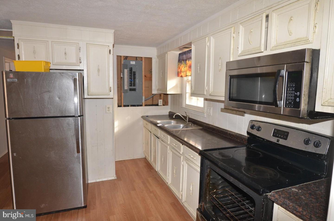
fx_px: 194
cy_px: 110
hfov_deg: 81.3
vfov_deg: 59.3
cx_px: 167
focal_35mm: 21
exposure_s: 1/60
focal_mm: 14
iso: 800
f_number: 4
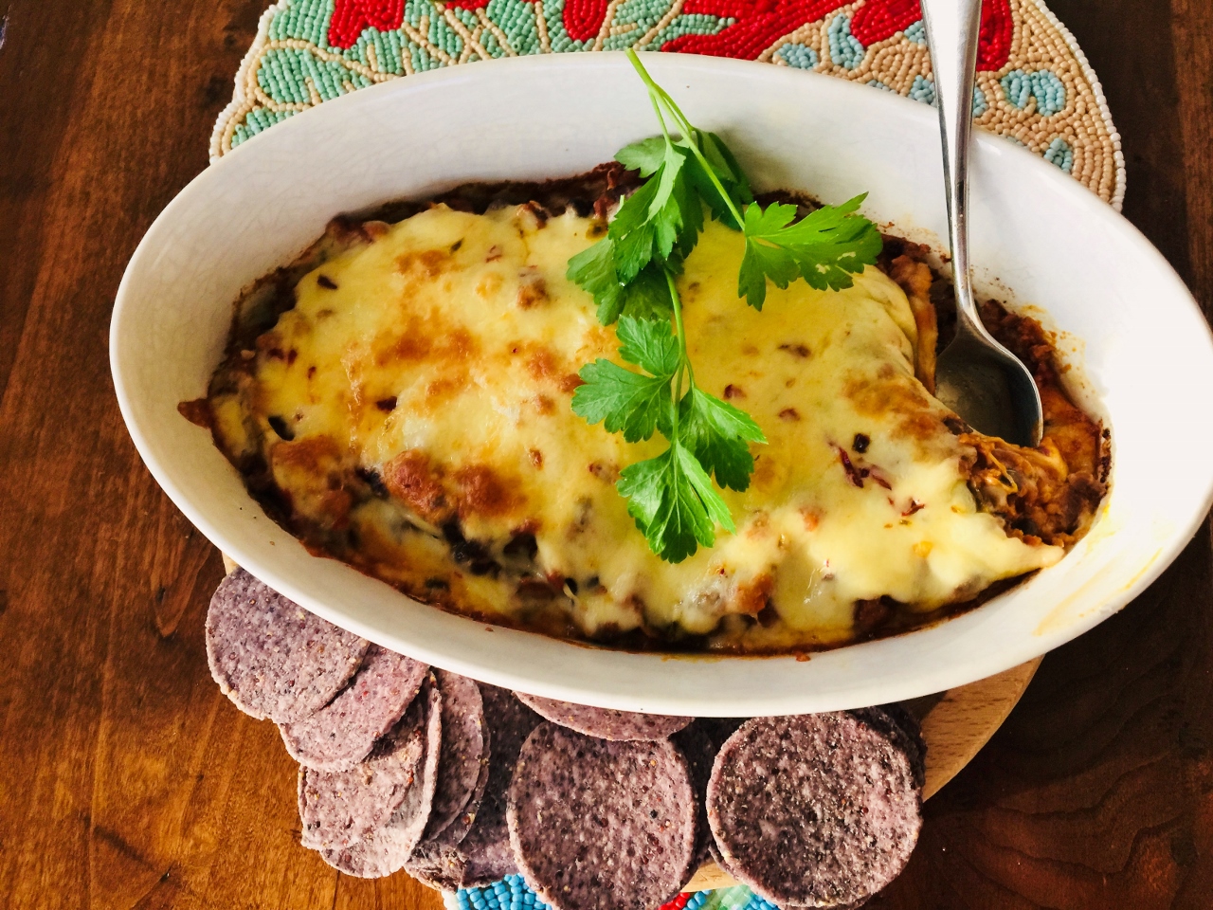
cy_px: 455
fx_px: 1016
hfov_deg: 61.7
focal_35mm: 29
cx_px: 606
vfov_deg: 48.2
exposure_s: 1/15
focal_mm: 4.15
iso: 80
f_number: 2.2
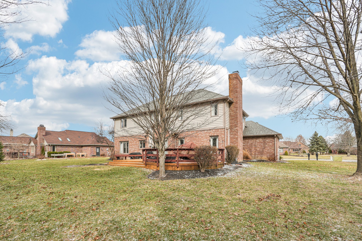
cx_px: 181
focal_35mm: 16
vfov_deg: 73.7
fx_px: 161
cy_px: 120
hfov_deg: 96.7
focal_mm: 16
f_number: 8
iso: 100
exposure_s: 1/200
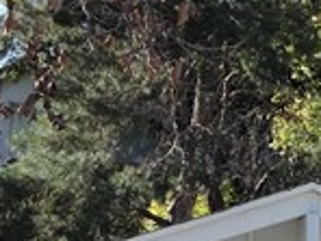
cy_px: 497
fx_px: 2569
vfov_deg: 5.3
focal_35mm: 277
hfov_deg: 7.0
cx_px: 592
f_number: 3.8
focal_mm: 7.2
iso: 100
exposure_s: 1/400
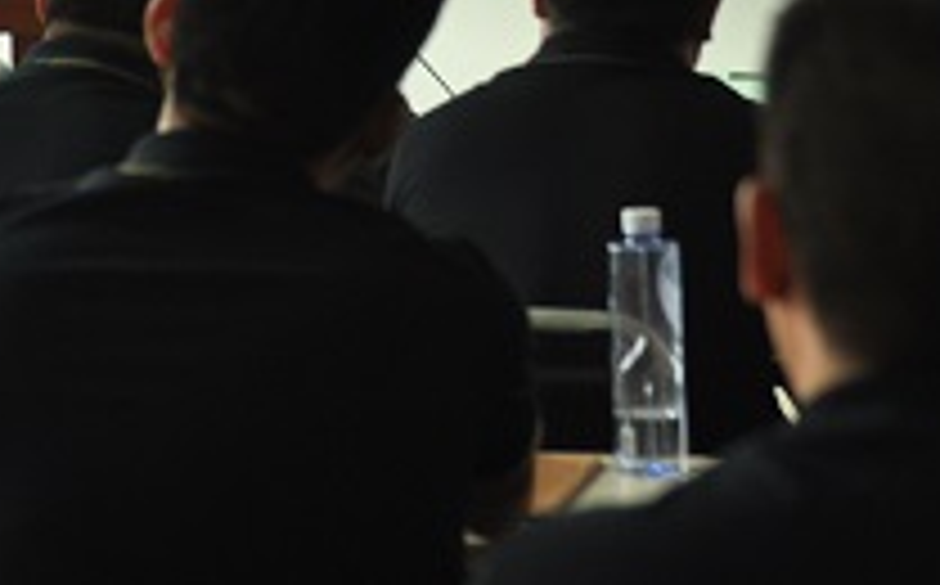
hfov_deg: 13.2
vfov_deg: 8.1
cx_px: 198
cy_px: -261
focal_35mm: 158
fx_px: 4042
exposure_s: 1/40
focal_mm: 36
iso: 400
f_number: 3.2
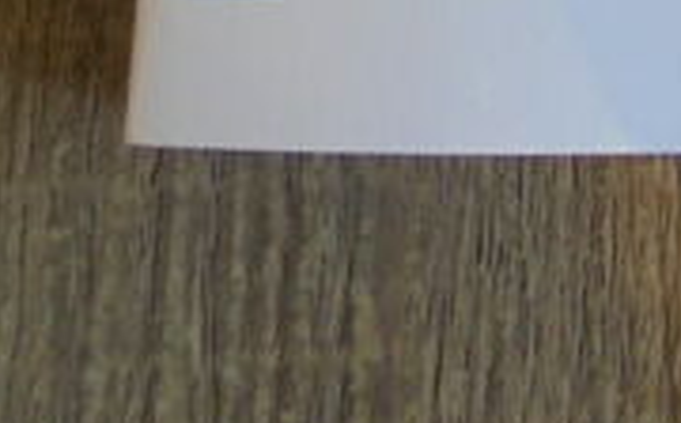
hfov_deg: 20.2
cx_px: 768
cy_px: -702
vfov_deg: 10.7
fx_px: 1817
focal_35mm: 98
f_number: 3.5
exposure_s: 1/30
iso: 200
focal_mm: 4.6
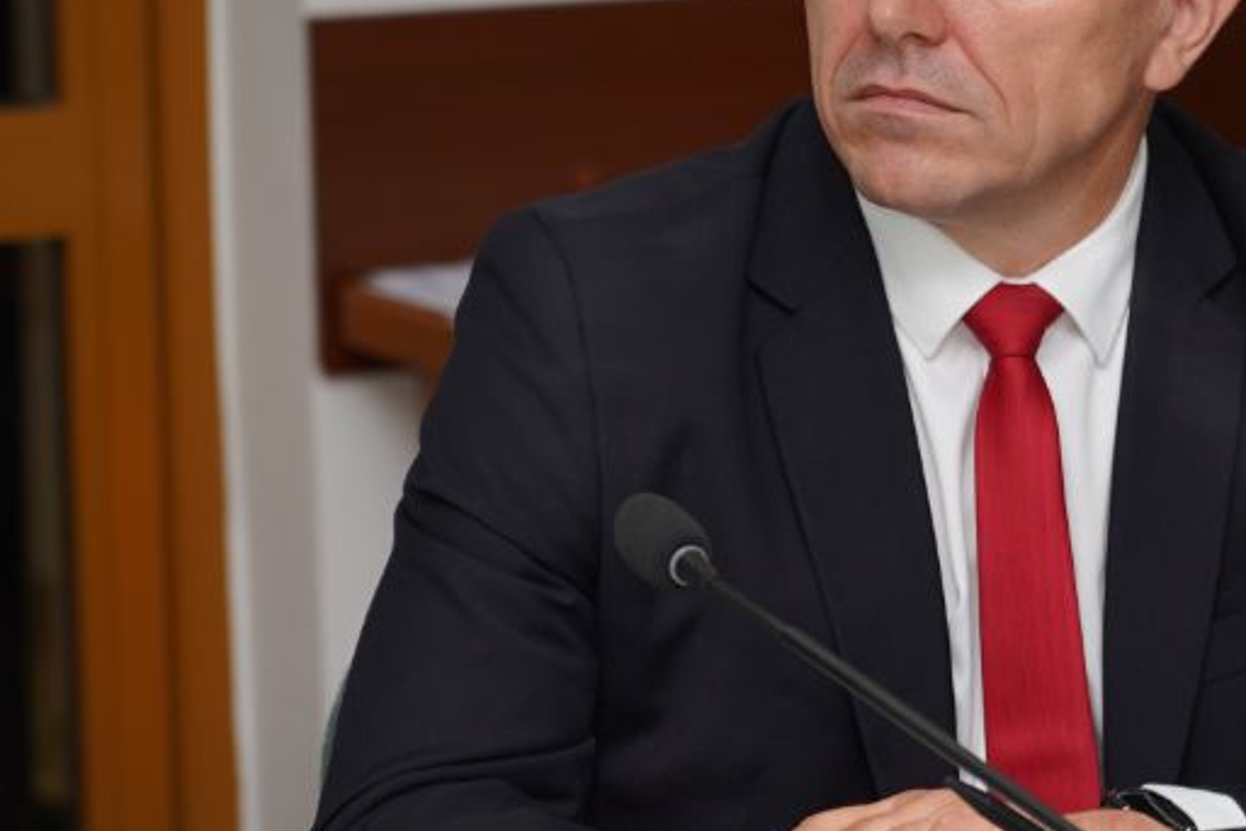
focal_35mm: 266
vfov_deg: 5.2
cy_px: 477
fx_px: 9206
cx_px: 911
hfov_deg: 7.7
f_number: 4
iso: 200
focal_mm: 105
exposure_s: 1/100
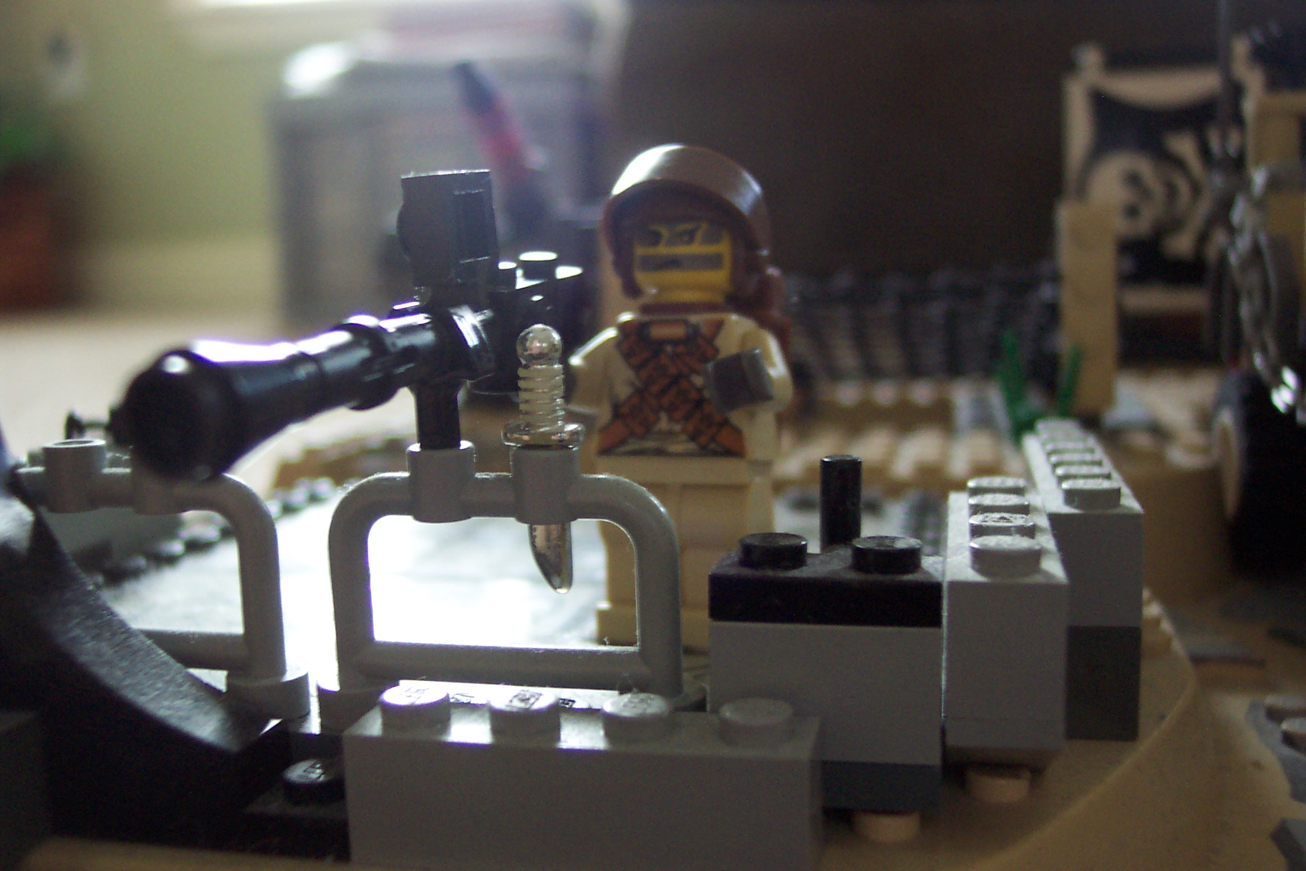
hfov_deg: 50.7
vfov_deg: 35.1
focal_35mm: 38
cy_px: 436
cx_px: 653
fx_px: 1378
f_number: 2.8
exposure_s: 1/8
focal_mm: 8
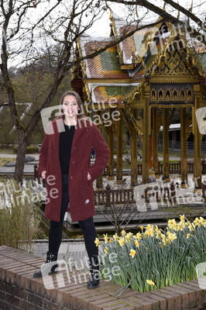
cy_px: 155
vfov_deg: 32.4
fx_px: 533
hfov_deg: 21.9
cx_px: 103
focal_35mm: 62
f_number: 10
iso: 500
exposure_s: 1/160
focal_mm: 62
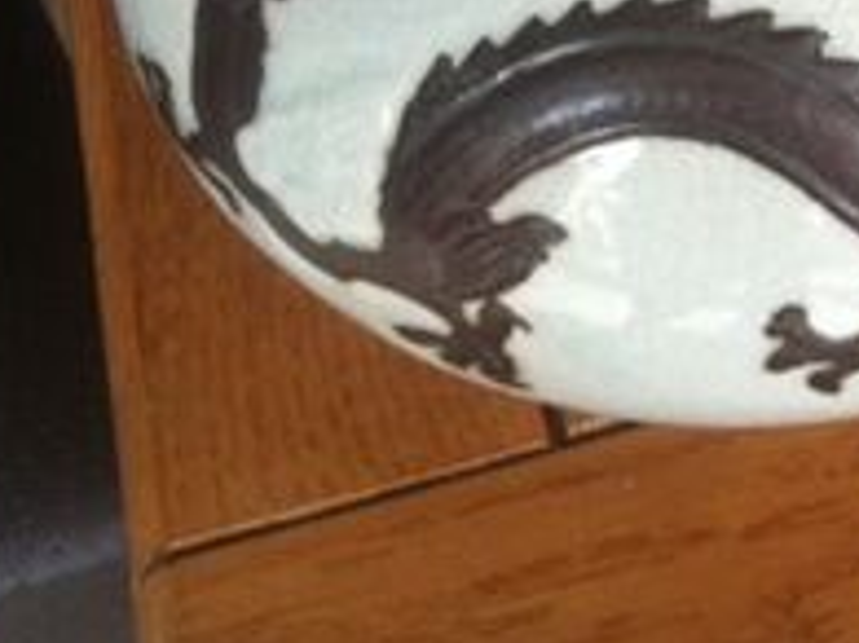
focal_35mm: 86
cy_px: -24
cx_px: 780
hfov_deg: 22.2
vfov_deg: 16.7
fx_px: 2133
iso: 100
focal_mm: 3.85
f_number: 2.8
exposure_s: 1/50
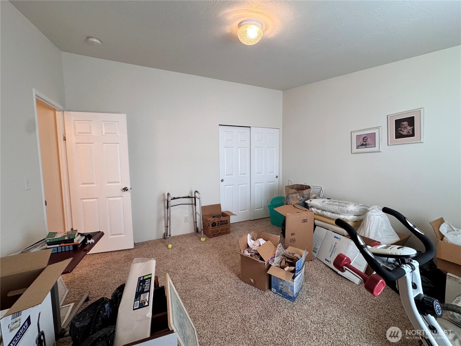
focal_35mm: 14
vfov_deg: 85.7
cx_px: 230
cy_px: 173
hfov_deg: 102.1
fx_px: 186
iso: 200
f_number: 2.2
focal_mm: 2.22
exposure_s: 1/120
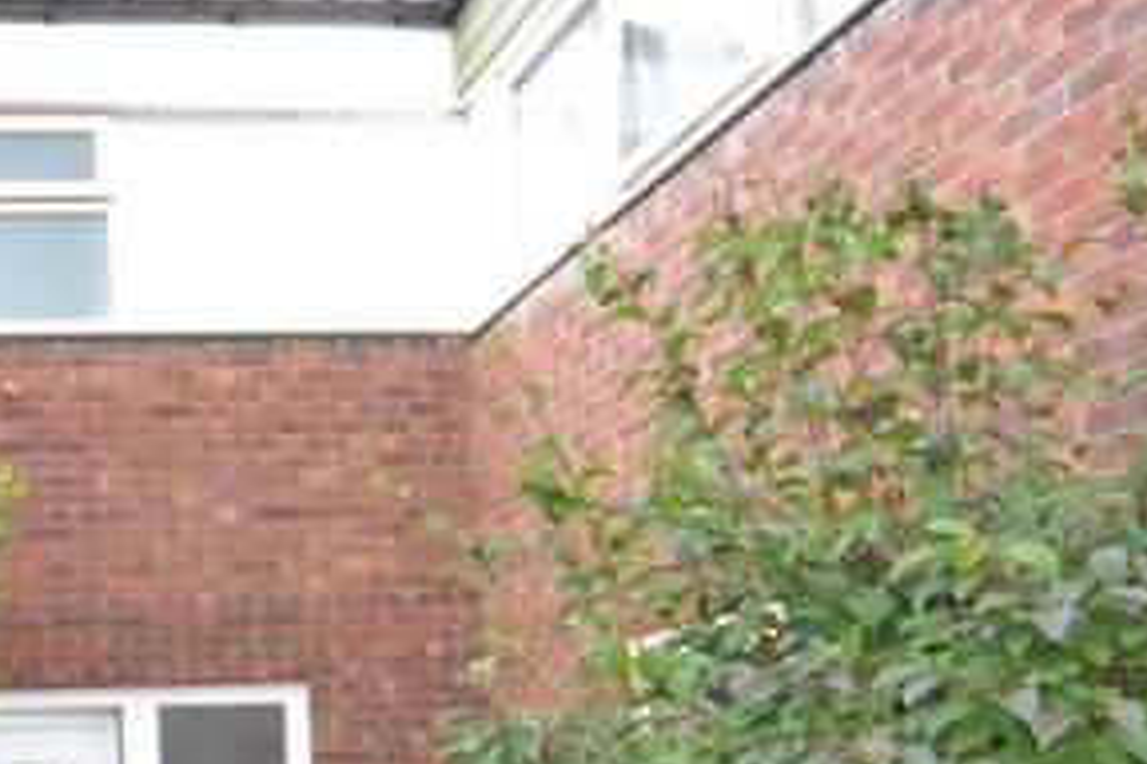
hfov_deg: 40.2
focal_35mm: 41
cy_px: 730
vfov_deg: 30.7
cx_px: -54
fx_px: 1306
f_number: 4.5
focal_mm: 12
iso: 400
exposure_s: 1/80
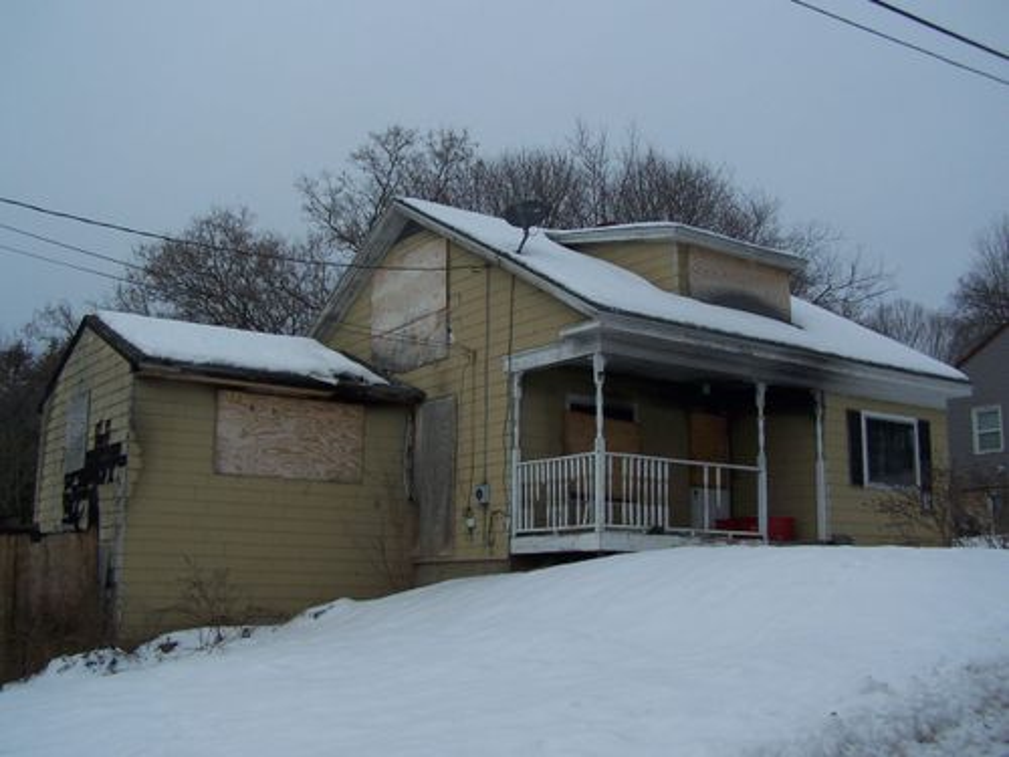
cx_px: 504
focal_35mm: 38
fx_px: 1108
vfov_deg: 37.7
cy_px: 378
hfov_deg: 49.0
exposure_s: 1/750
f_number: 4
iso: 80
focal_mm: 6.3
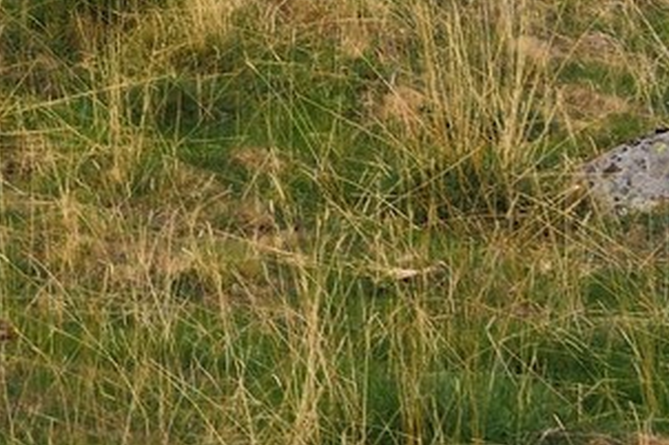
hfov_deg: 7.6
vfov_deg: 5.0
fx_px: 4922
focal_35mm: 265
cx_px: -399
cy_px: -731
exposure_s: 1/250
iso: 200
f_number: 9
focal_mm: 50
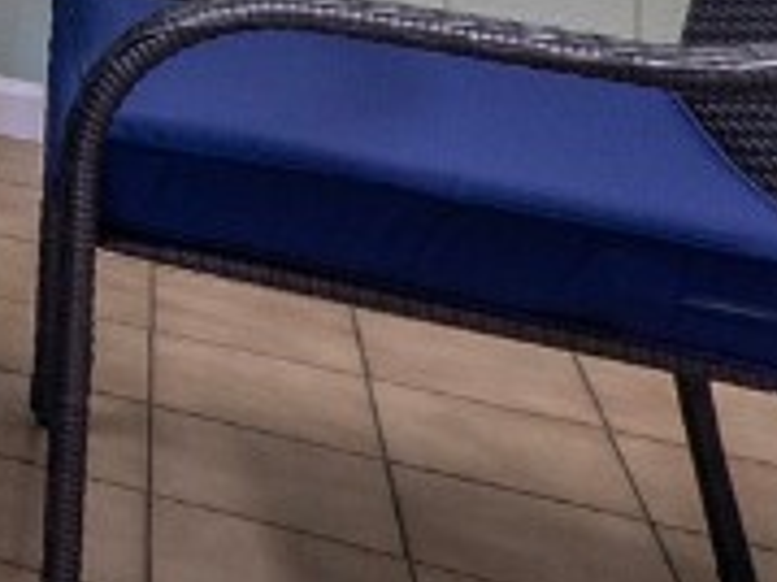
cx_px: -998
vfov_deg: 15.2
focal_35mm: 80
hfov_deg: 15.6
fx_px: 1794
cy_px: -547
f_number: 11
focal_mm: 7
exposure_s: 1/4
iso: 400
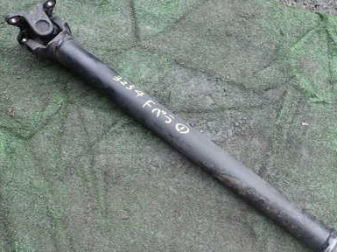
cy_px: 154
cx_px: 224
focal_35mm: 39
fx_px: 379
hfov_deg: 47.1
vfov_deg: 36.6
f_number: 2.8
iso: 100
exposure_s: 1/125
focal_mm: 4.5
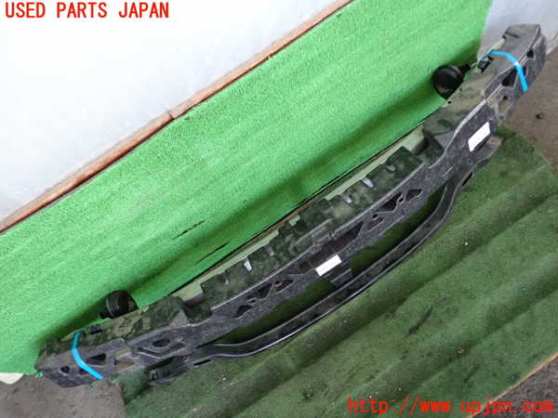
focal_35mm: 30
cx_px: 279
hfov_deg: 60.0
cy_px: 209
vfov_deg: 46.8
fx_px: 484
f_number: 2.3
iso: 500
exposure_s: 1/125
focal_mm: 5.4
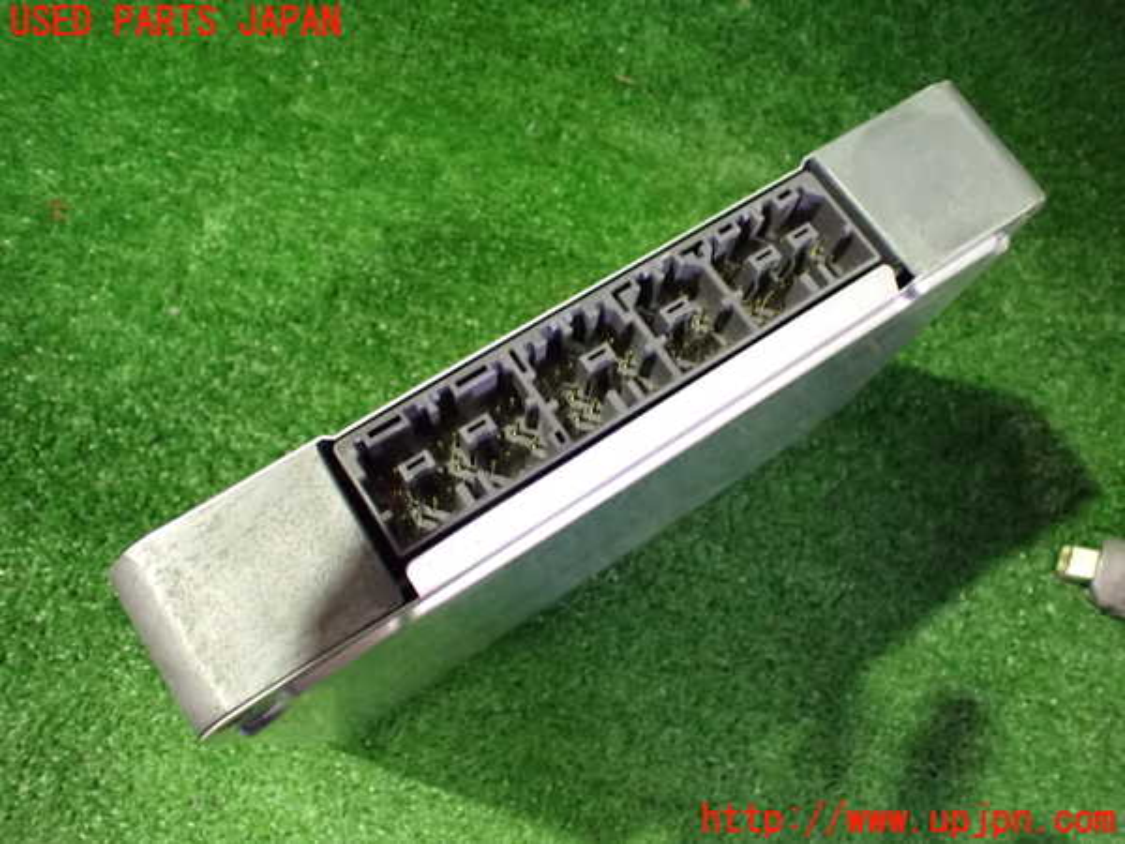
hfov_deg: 60.0
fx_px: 975
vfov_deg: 46.8
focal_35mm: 30
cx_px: 562
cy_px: 422
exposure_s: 1/30
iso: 1250
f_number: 2.3
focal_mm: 5.4
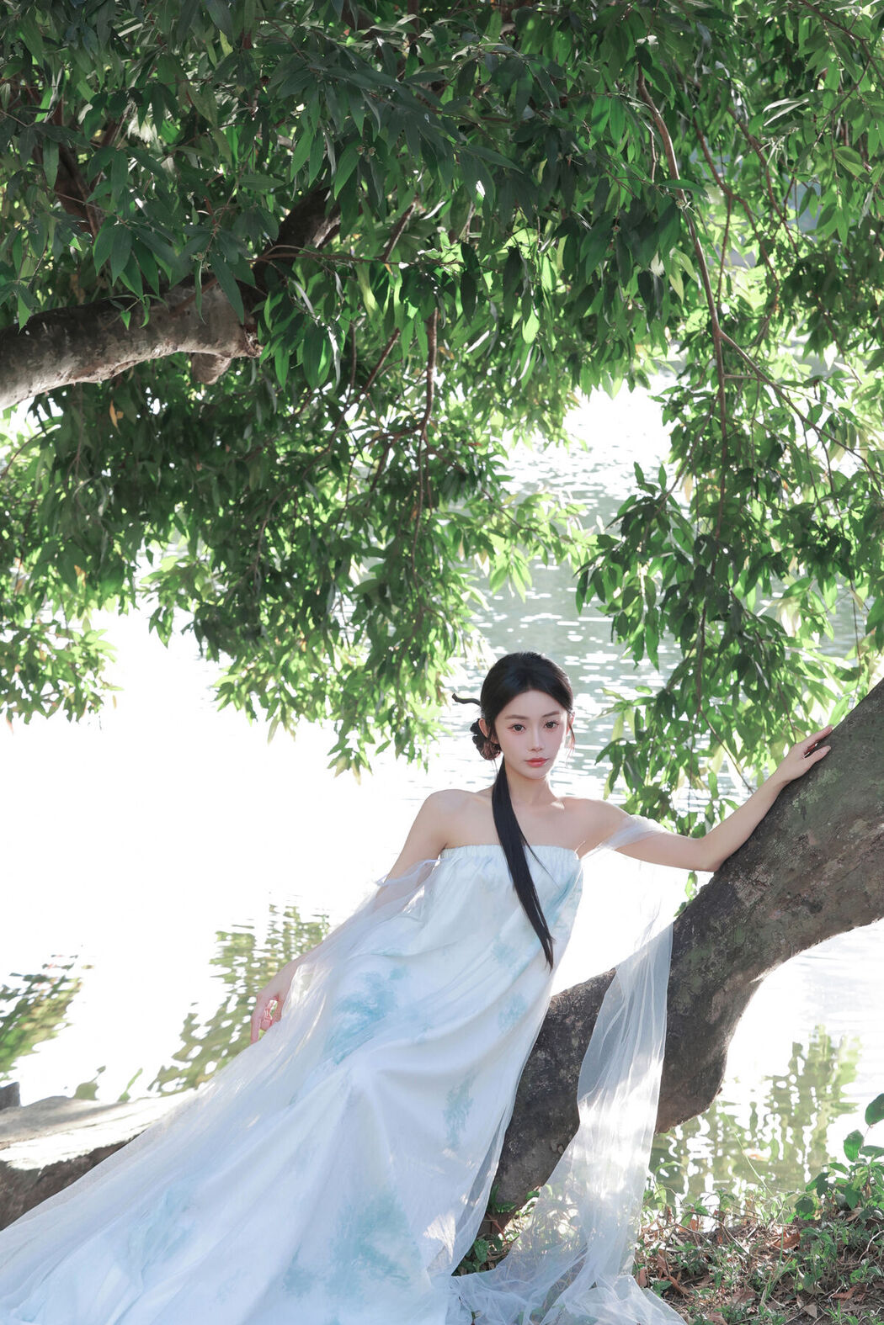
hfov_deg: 16.3
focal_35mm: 84
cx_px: 442
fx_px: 3094
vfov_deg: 24.2
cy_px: 662
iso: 1600
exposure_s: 1/160
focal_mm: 85
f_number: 8
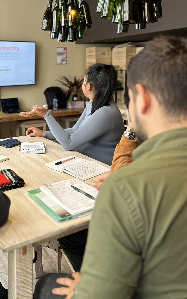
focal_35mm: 36
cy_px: 101
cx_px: 41
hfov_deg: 34.4
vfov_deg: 53.0
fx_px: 293
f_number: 1.78
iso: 125
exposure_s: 1/120
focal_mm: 6.86
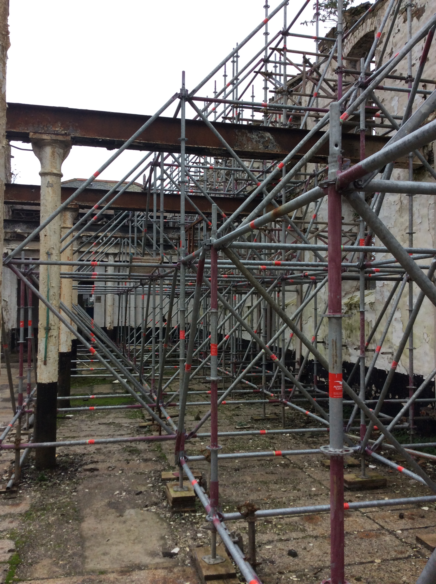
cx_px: 218
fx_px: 539
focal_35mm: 32
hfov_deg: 44.1
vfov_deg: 56.9
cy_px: 292
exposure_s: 1/115
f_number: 2.4
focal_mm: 3.3
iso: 32
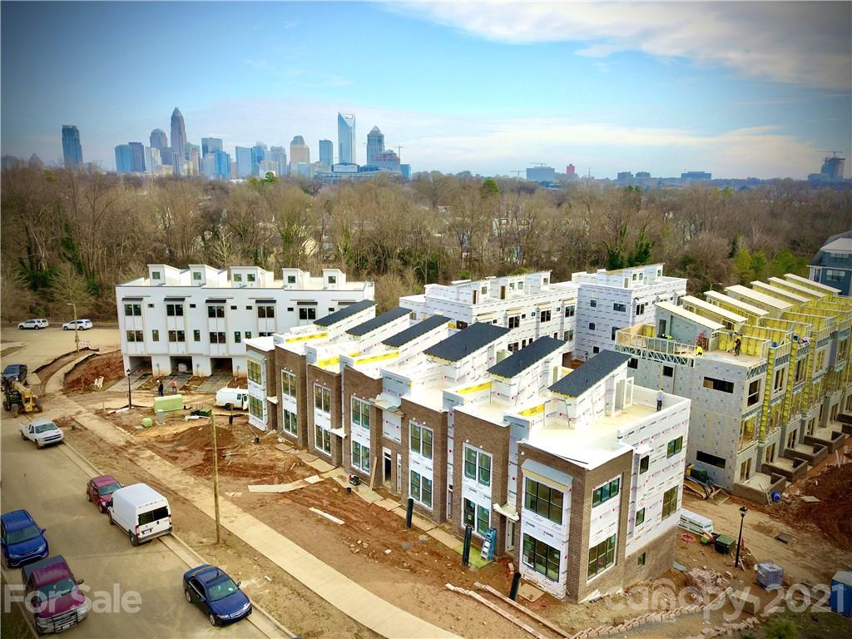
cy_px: 320
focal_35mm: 26
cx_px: 426
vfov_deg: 53.1
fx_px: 640
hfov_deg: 67.3
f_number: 2.2
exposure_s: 1/486
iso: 100
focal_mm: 4.73
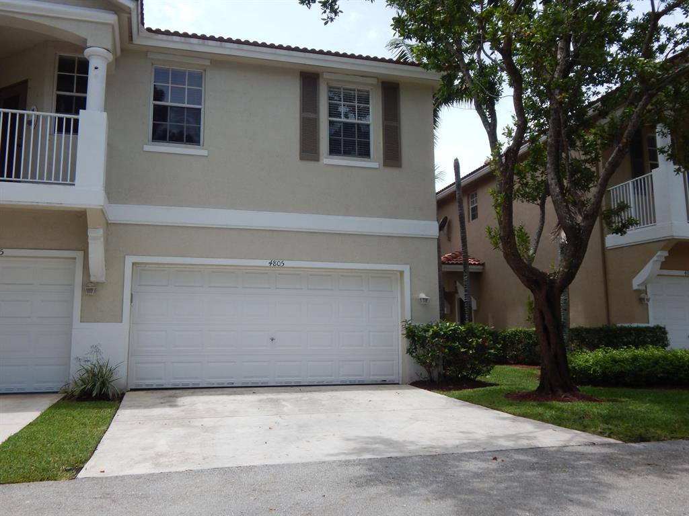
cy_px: 258
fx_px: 617
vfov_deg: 45.4
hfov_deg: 58.4
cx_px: 344
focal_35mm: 31
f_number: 6.5
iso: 125
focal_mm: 5.6
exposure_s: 1/400
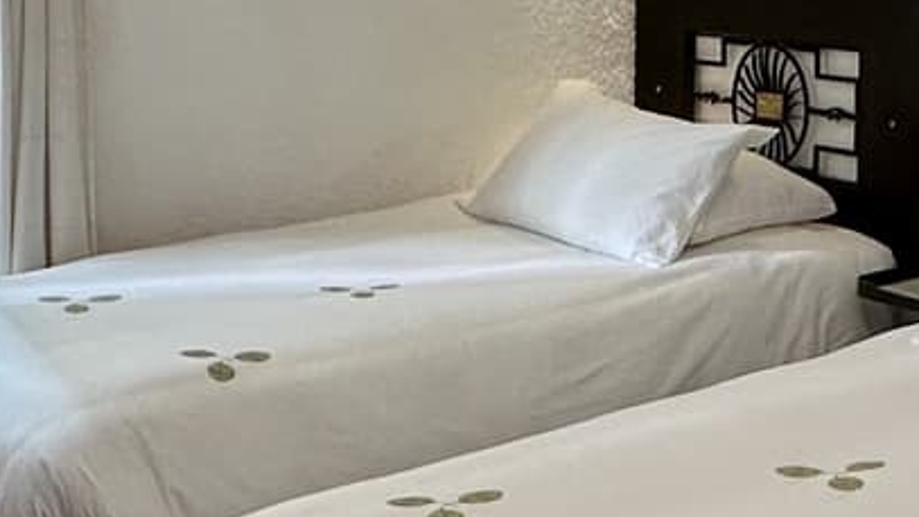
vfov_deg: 16.1
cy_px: 264
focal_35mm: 75
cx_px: 585
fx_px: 1828
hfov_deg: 28.1
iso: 200
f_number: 2.2
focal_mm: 2.22
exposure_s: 1/120
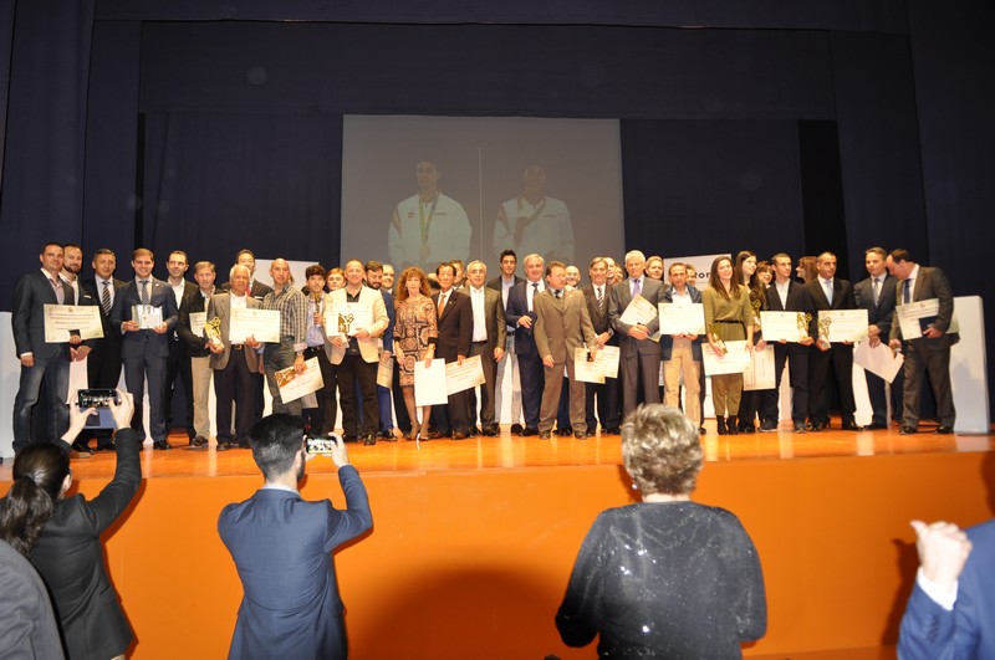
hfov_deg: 70.5
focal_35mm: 26
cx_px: 498
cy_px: 330
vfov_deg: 50.3
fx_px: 704
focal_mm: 17
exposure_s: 1/60
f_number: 3.2
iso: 320
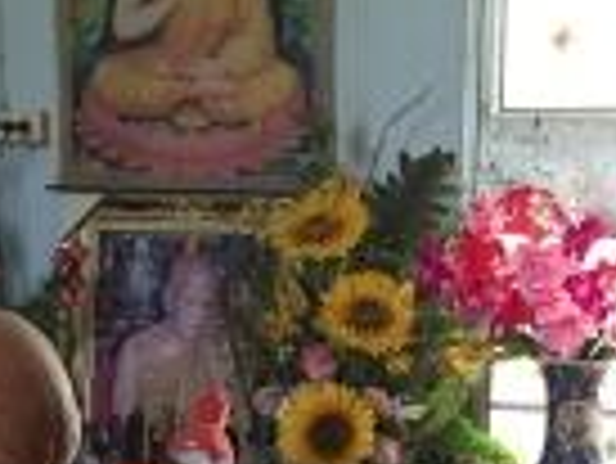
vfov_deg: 14.5
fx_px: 1692
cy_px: 703
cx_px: 405
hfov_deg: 20.6
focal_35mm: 95
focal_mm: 4.15
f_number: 2.2
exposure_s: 1/30
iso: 64
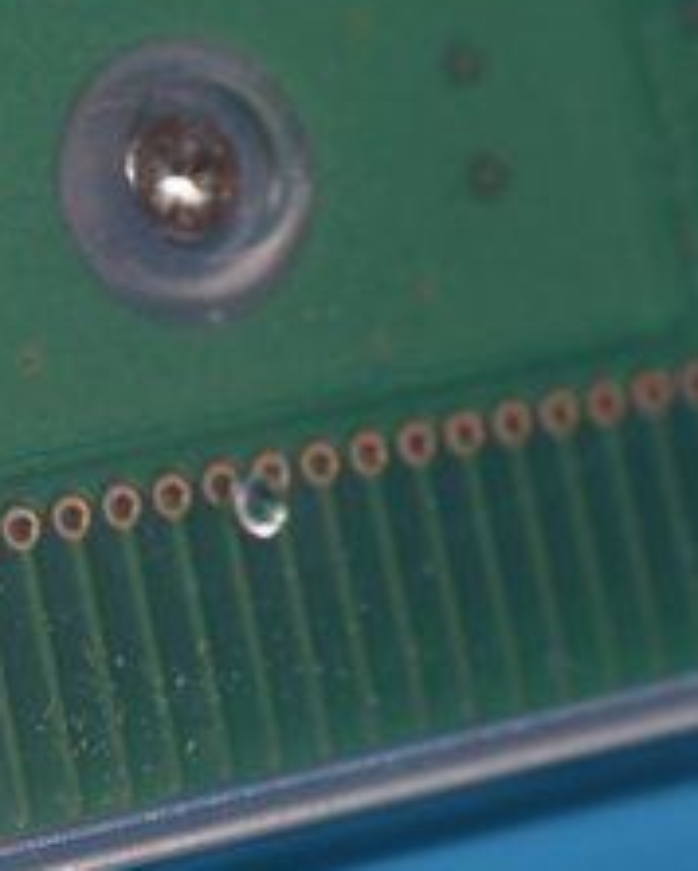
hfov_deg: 7.0
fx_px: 5622
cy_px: -400
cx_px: -157
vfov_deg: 8.7
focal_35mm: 218
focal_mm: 50
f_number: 5.6
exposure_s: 1/60
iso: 400
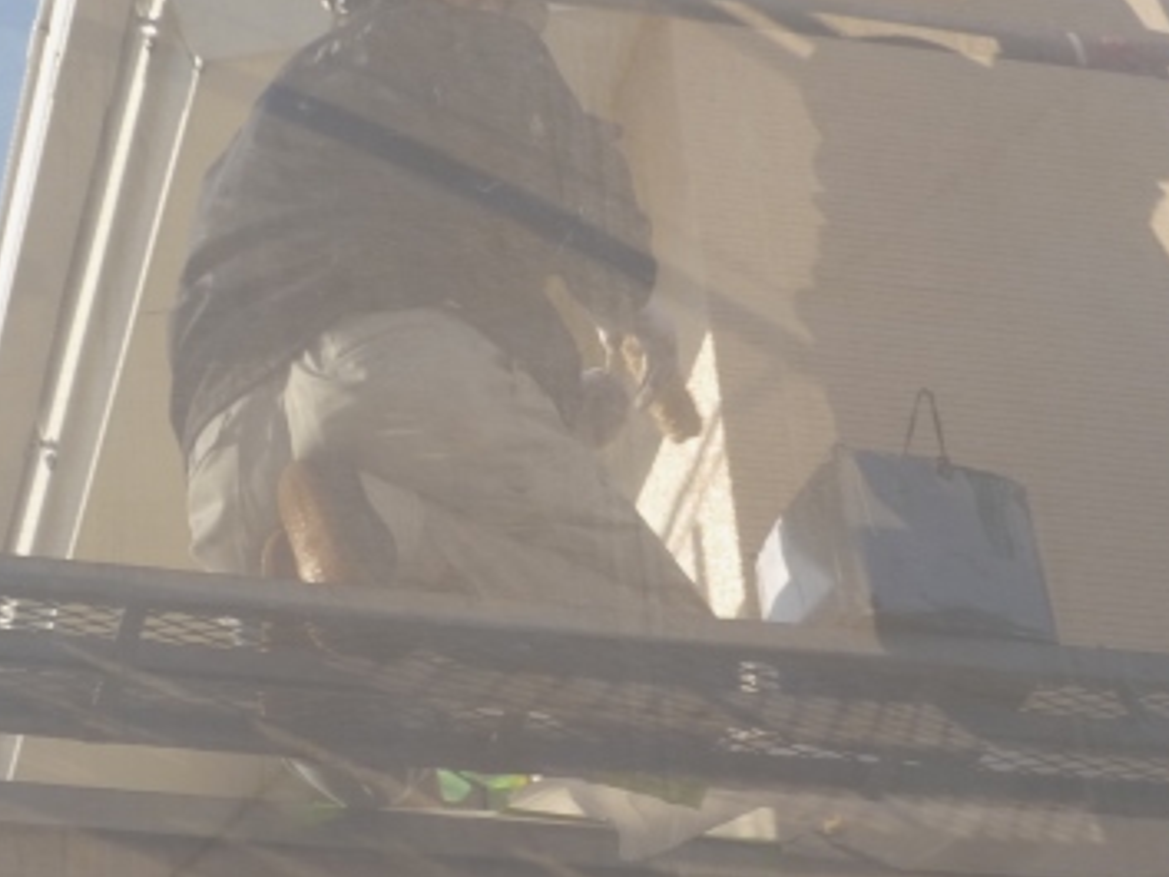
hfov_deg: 15.5
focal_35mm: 127
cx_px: 583
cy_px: 387
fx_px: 4290
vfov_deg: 11.7
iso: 80
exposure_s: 1/100
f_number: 5.1
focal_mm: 12.4
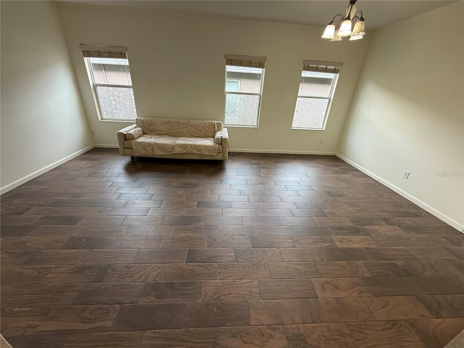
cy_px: 174
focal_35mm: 14
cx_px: 232
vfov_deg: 85.7
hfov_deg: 102.1
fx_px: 188
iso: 160
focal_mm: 2.22
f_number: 2.2
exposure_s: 1/120
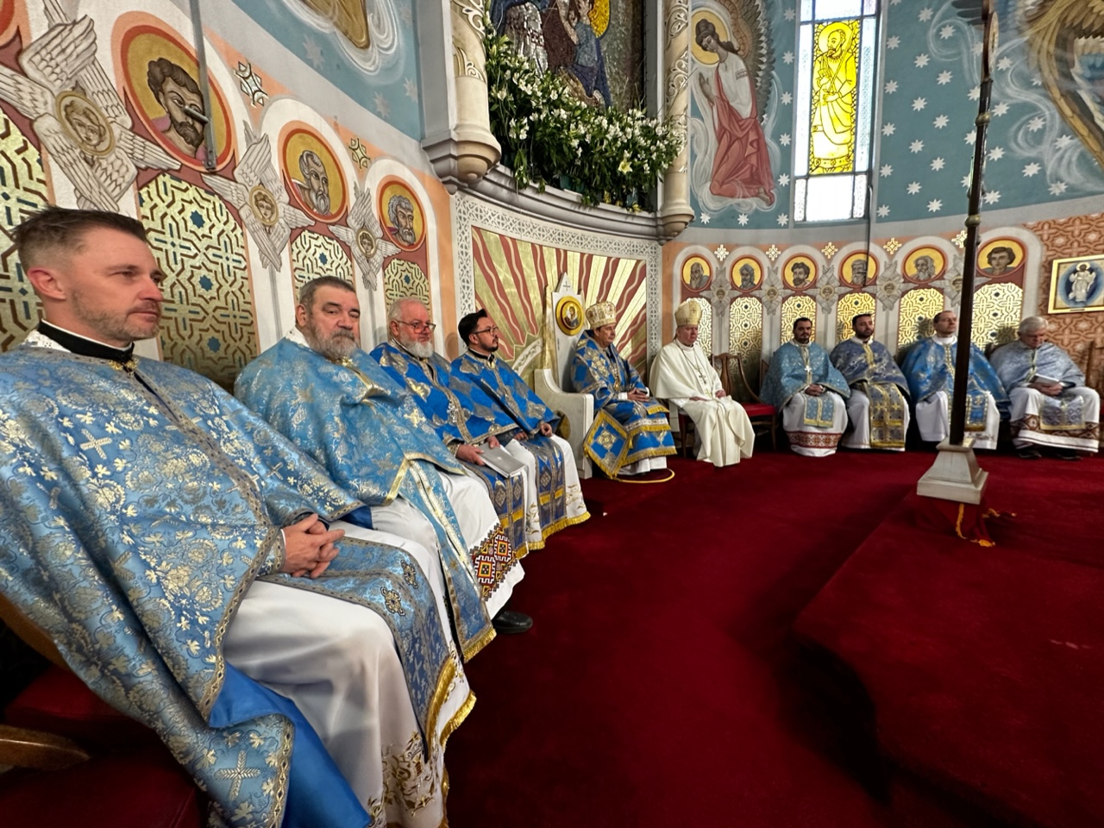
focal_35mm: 14
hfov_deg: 102.1
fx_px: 446
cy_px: 414
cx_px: 552
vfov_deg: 85.7
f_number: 2.2
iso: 320
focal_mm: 2.22
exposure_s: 1/50
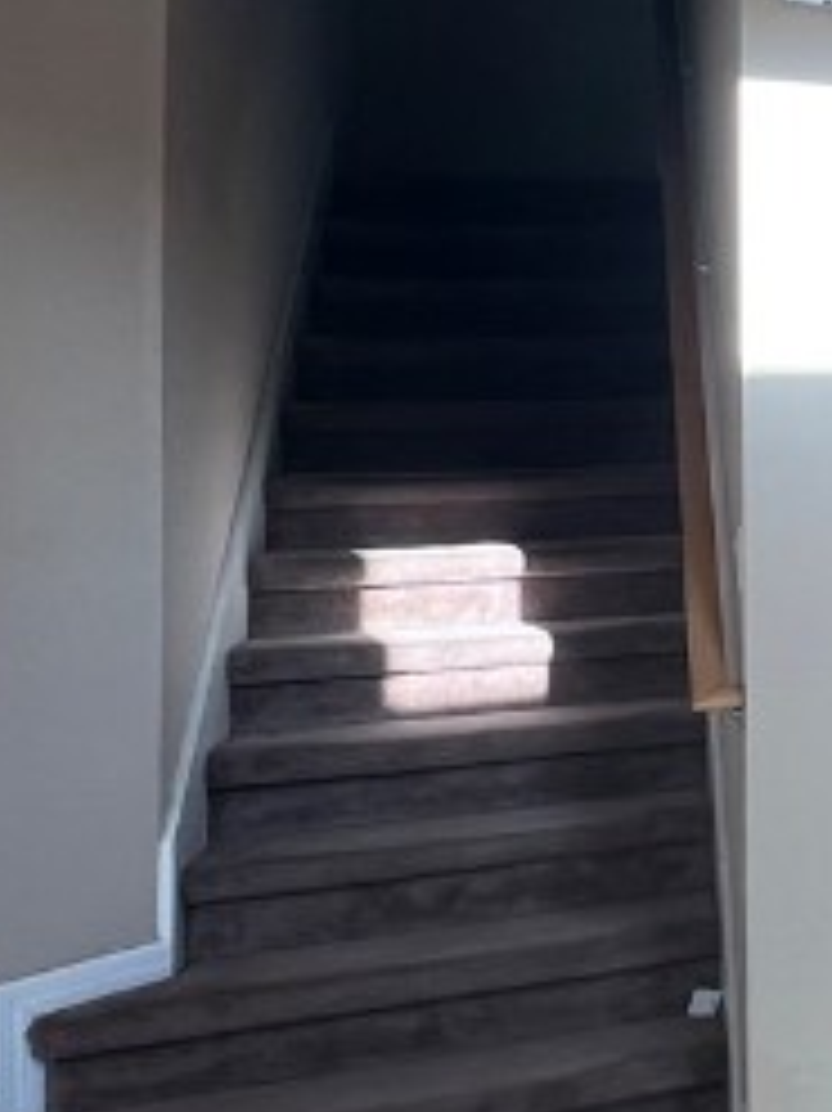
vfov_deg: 35.1
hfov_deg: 17.5
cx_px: 1736
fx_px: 1732
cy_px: 347
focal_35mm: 54
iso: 40
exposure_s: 1/99
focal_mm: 1.57
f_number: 1.8
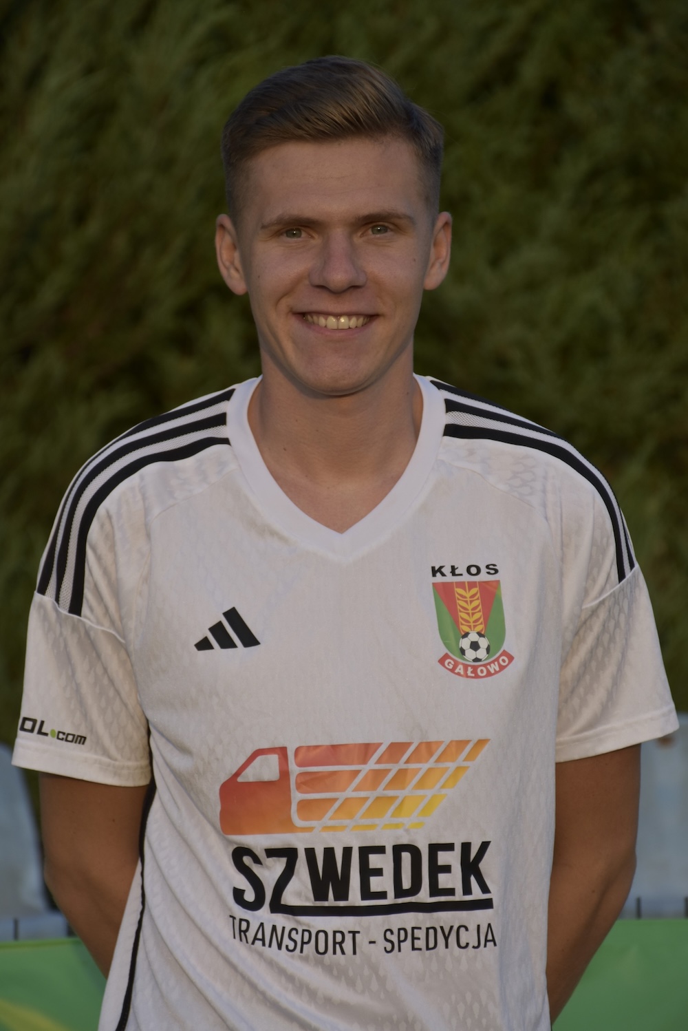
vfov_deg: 13.1
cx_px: 344
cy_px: 516
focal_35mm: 157
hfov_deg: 8.8
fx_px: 4496
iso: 125
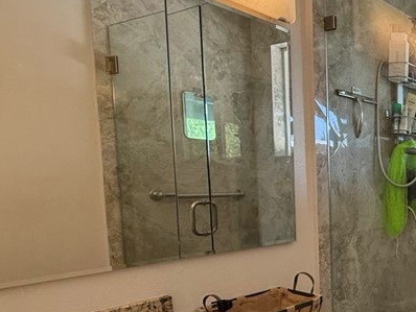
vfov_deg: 39.0
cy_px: 221
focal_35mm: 36
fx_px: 433
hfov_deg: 40.9
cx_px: 461
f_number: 2.2
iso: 320
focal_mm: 2.22
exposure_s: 1/120
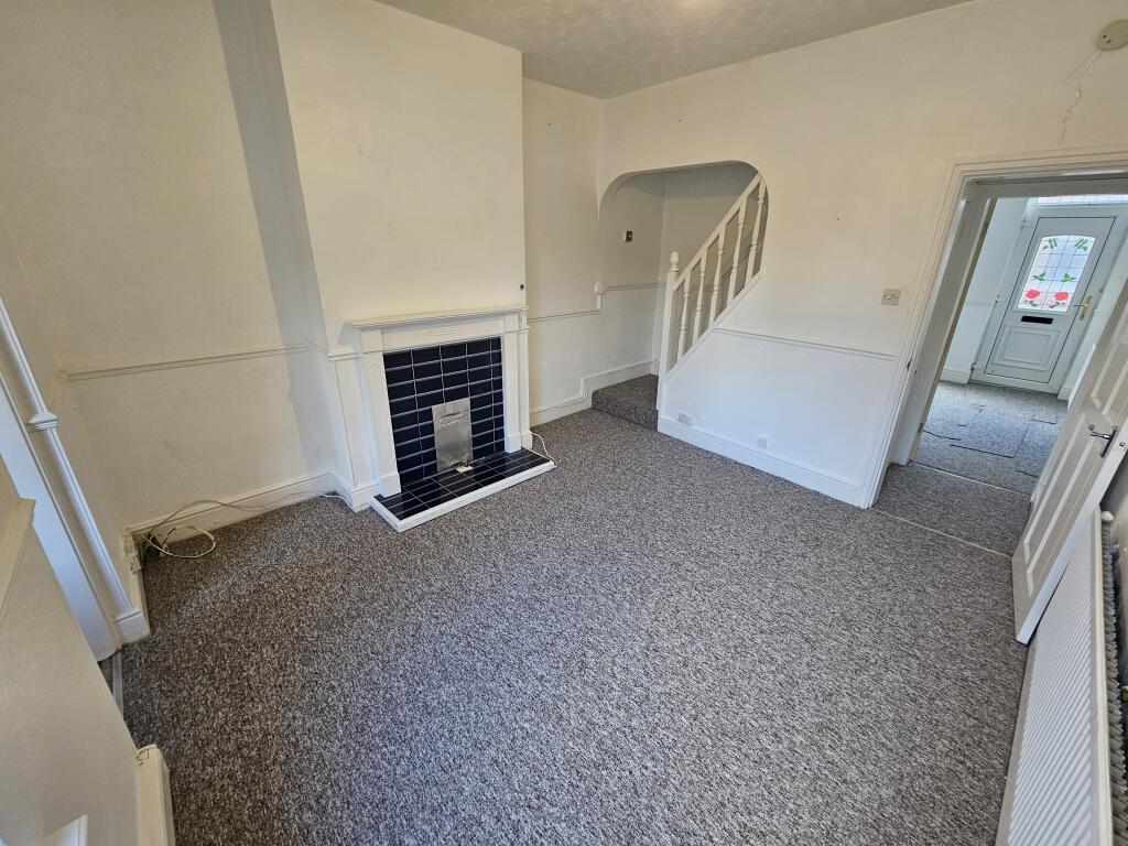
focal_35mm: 13
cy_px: 423
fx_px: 424
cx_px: 564
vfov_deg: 89.9
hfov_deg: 106.2
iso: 200
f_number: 2.2
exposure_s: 1/50
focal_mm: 2.2
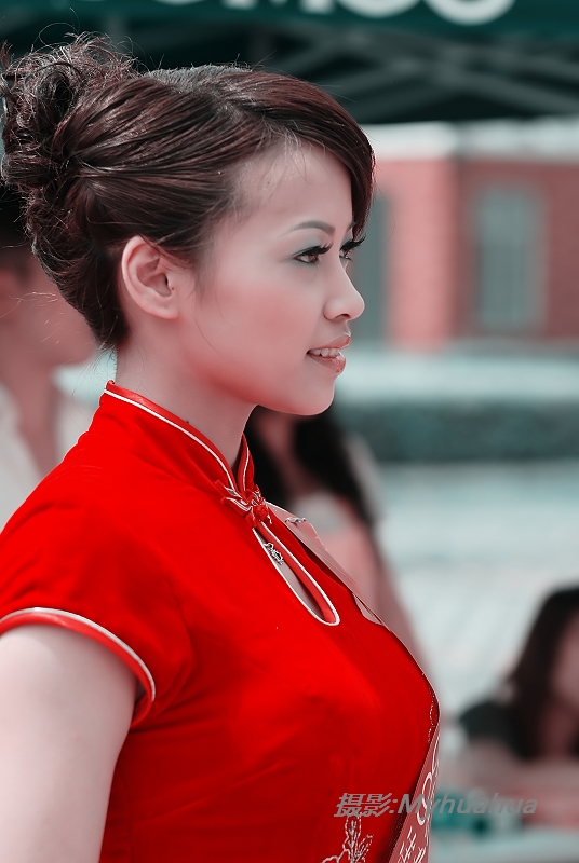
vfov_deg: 14.4
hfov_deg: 9.7
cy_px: 432
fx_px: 3426
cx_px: 290
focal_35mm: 142
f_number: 3.5
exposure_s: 1/640
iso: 100
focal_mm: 95
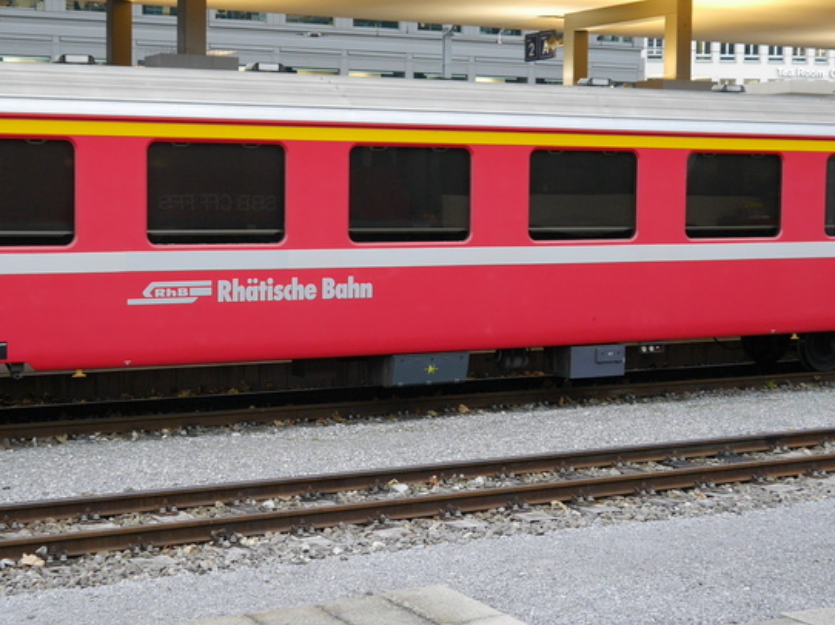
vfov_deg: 23.6
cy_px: 297
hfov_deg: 31.1
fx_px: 1495
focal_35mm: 62
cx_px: 328
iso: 320
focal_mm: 14
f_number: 3.5
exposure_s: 1/60
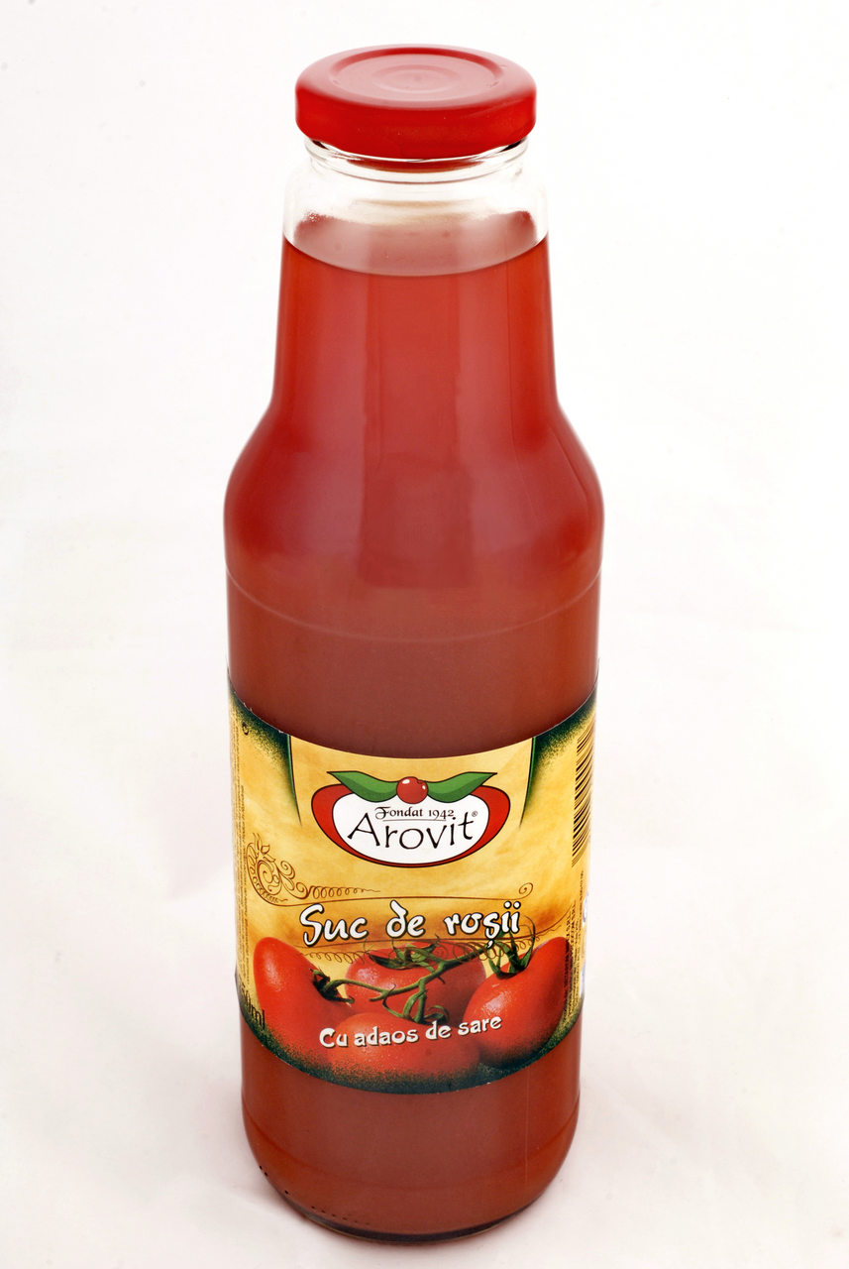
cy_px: 634
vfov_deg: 27.0
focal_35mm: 75
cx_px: 424
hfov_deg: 18.2
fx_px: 2645
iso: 160
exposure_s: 1/160
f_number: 18
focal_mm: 50
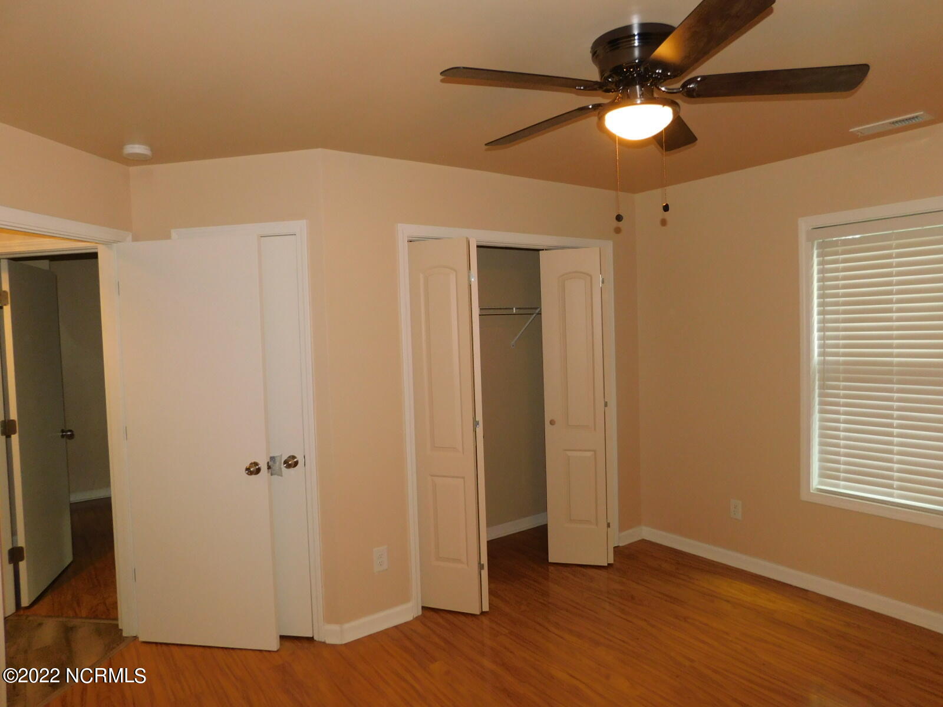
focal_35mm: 23
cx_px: 472
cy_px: 354
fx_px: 627
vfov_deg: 58.9
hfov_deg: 73.9
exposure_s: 1/30
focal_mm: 4
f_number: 3
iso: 200
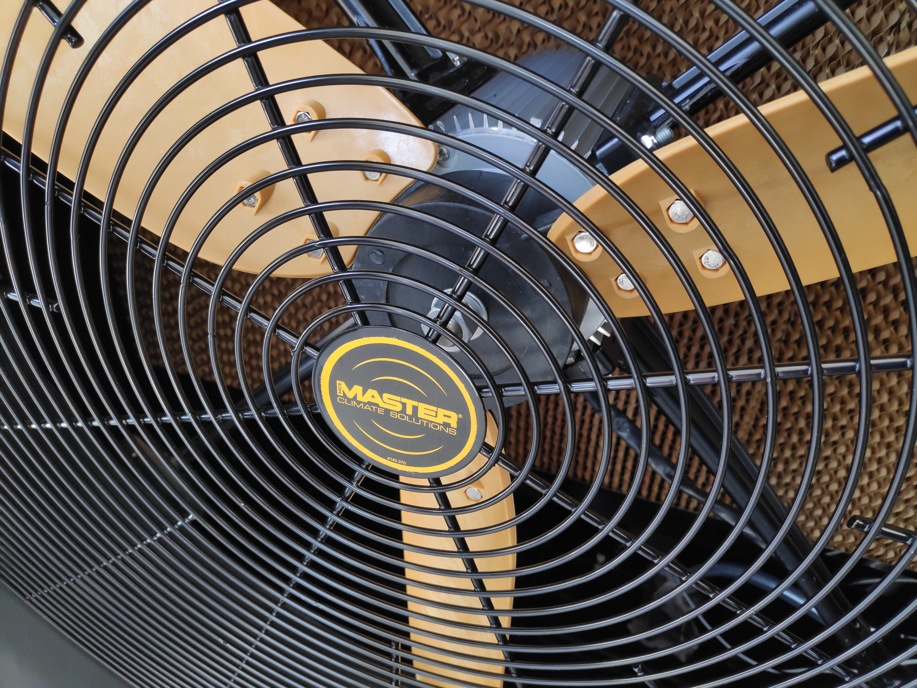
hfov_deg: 81.7
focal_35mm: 20
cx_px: 458
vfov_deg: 66.0
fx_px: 530
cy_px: 344
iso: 433
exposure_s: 1/100
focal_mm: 3.94
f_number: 1.9
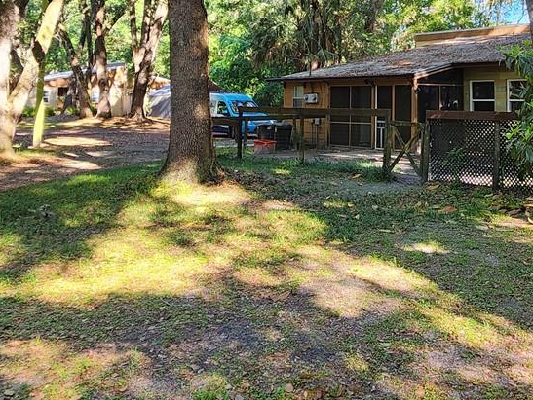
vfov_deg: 35.9
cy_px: 55
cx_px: 395
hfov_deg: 47.3
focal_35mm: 38
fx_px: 585
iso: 80
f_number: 2.2
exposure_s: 1/120
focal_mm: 2.2
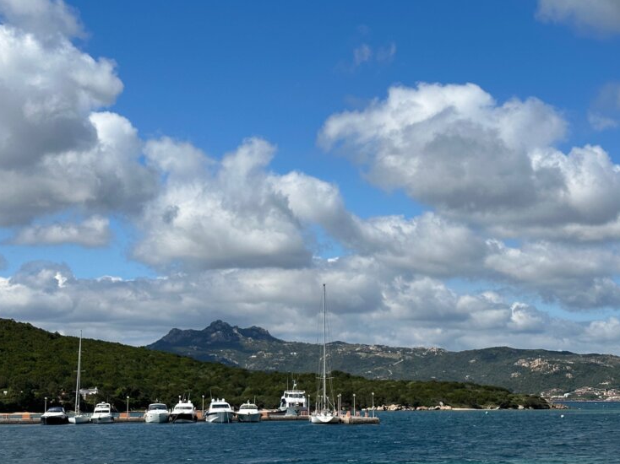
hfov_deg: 29.0
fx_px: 1200
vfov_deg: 21.9
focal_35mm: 67
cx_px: 346
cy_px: 256
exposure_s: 1/7634
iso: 64
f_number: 1.78
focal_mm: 6.86
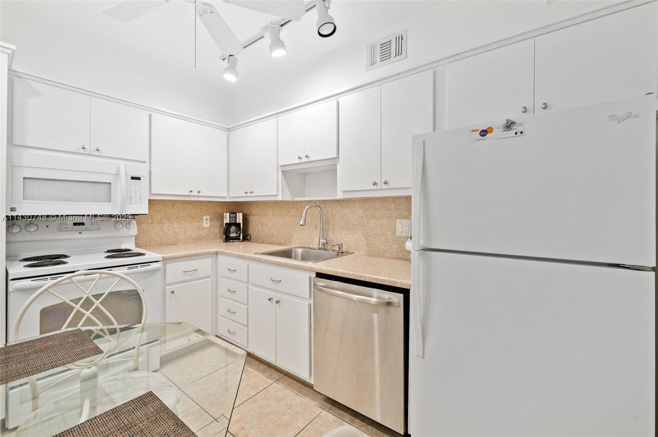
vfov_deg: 81.1
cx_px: 329
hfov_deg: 104.3
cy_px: 218
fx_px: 256
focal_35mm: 14
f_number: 8
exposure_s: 1/3
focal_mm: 14
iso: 200
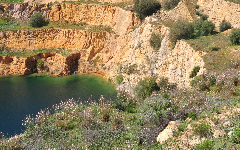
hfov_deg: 24.9
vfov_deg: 15.6
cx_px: 109
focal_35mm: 83
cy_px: 27
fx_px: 543
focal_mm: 45
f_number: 16
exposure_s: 1/160
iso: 200
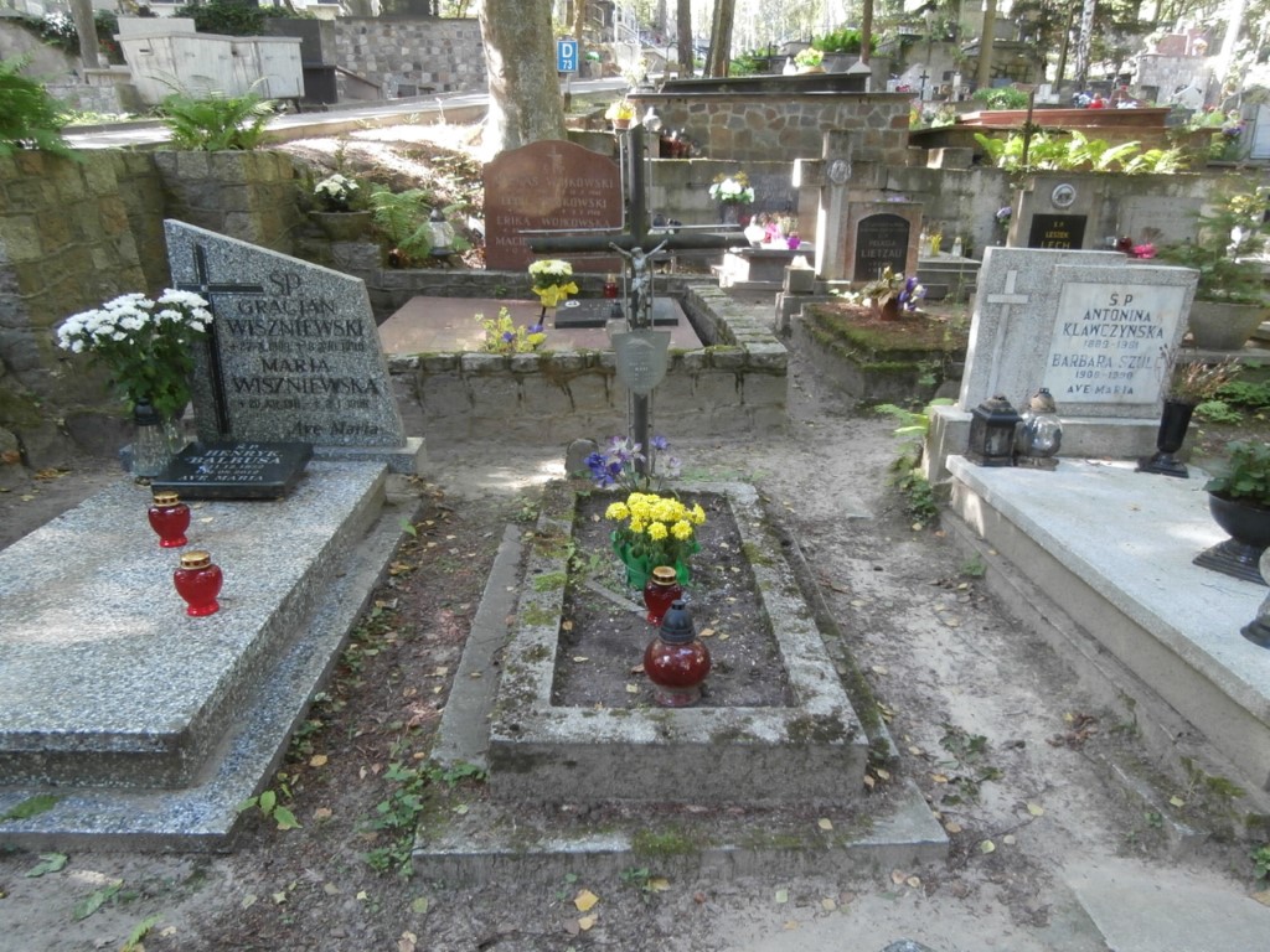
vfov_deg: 56.8
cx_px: 635
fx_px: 881
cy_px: 476
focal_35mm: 24
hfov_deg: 71.6
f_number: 3
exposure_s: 1/20
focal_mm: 4.2
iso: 200
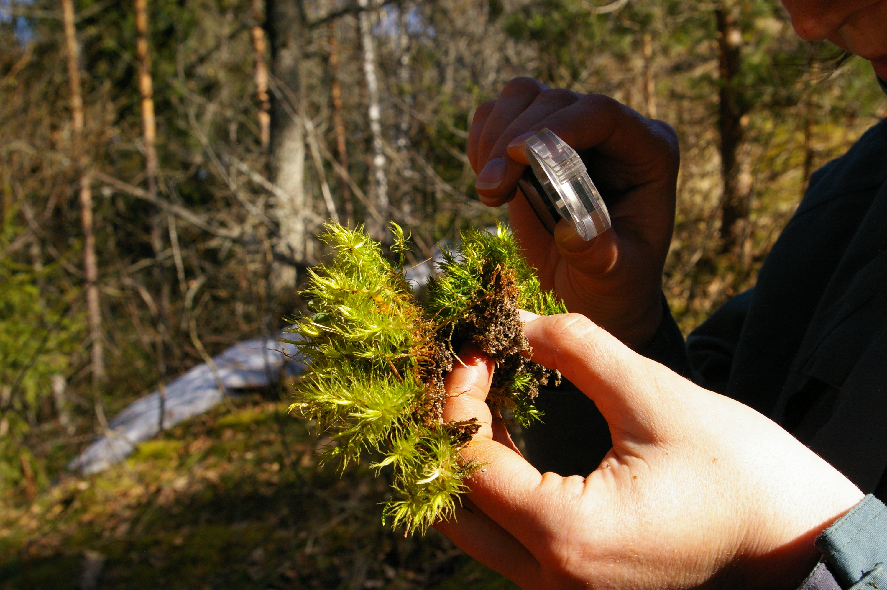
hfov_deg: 40.0
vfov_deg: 27.2
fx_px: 1219
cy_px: 295
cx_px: 444
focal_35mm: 50
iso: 800
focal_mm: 33
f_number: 13
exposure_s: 1/350
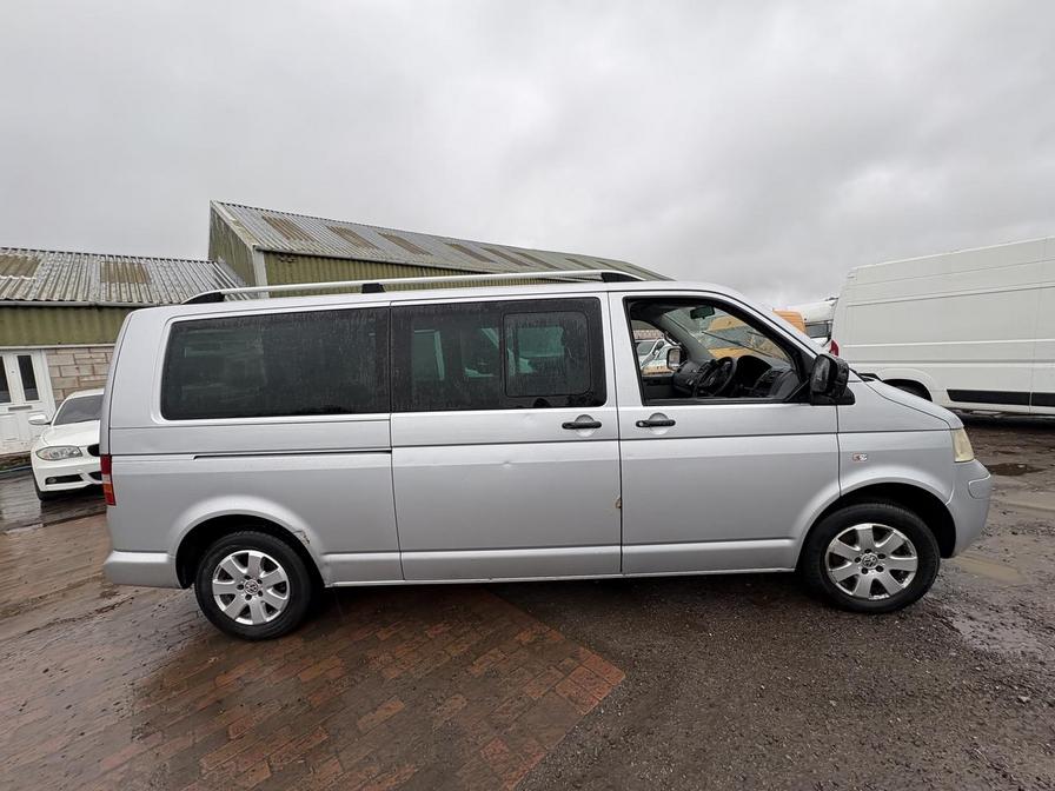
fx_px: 427
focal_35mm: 14
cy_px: 396
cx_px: 528
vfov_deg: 85.7
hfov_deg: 102.1
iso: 40
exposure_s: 1/104
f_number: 2.2
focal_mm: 2.22
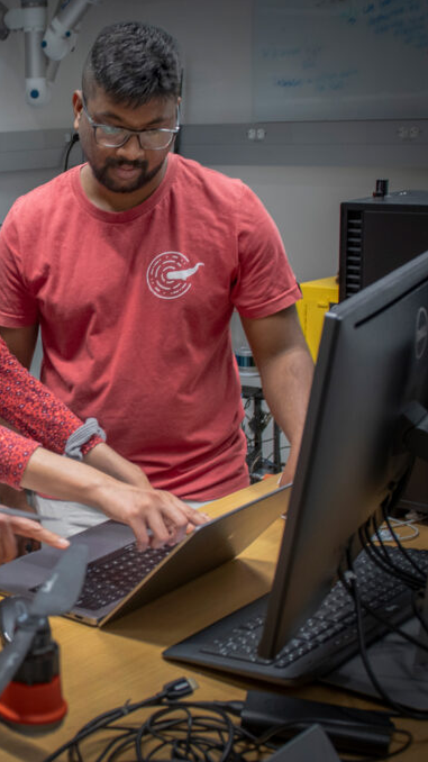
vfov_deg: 36.6
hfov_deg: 20.1
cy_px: 382
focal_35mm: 57
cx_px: -47
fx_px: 1151
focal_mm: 24
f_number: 4
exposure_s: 1/60
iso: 800
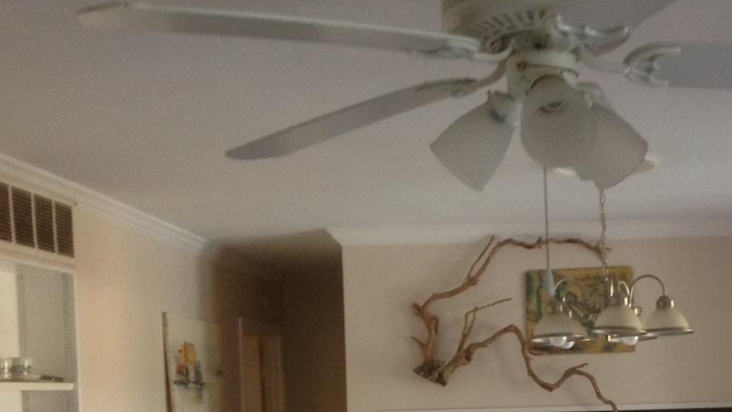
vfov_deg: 19.5
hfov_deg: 34.0
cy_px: 410
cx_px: 569
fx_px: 1165
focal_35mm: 60
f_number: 2.4
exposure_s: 1/15
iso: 160
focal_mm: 4.28
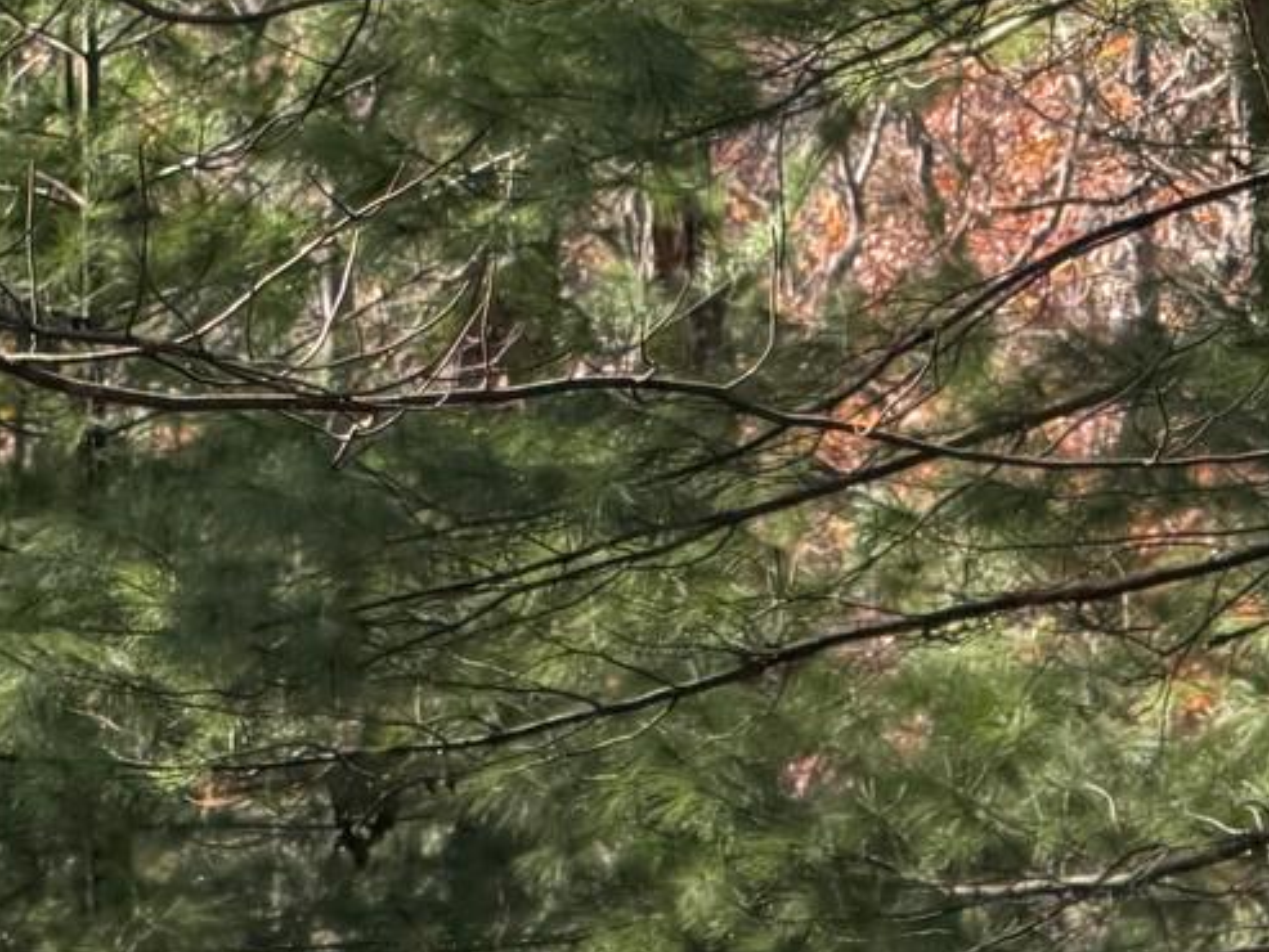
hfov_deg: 4.7
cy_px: -767
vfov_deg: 3.6
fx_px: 15217
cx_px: 1951
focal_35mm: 415
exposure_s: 1/308
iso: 50
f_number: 2.8
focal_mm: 16.89
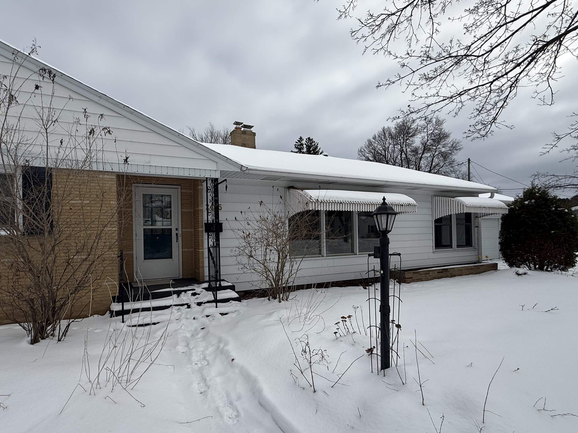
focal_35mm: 18
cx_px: 259
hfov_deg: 87.5
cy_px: 232
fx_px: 301
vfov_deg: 71.5
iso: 50
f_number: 2.2
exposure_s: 1/4425
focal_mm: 2.22
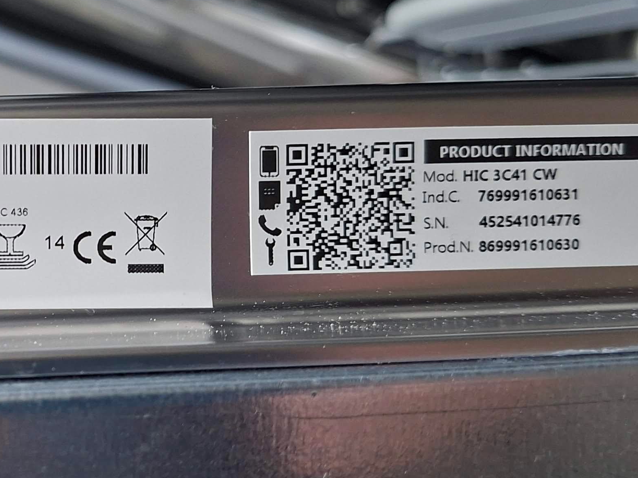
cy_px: 215
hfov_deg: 30.3
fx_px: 1087
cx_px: -4
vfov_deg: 24.8
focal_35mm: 59
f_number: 1.8
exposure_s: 1/50
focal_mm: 5.54
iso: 320
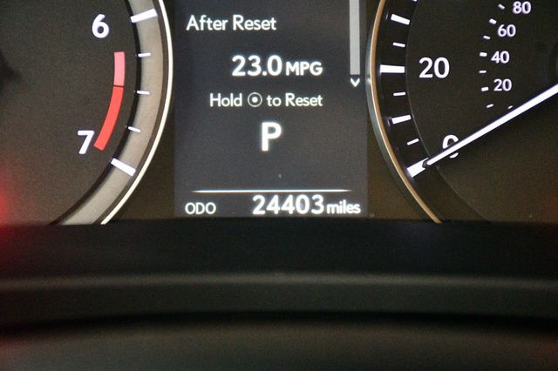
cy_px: 186
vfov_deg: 13.8
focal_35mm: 99
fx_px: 1534
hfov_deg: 20.6
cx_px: 279
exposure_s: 1/60
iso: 12800
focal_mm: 66
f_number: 5
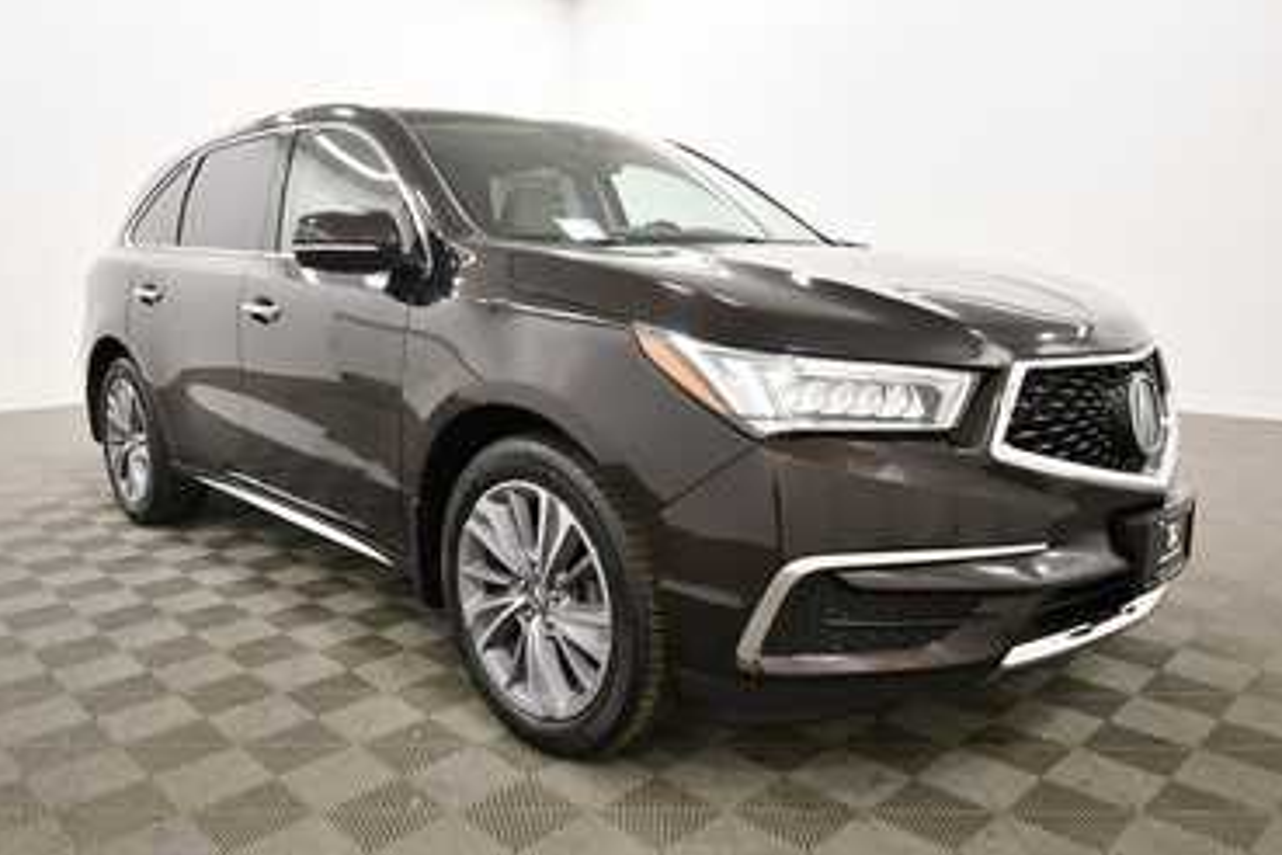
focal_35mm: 26
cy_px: 433
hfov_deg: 69.4
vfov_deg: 49.6
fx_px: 926
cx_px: 625
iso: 1400
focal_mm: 16
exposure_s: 1/125
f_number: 5.3
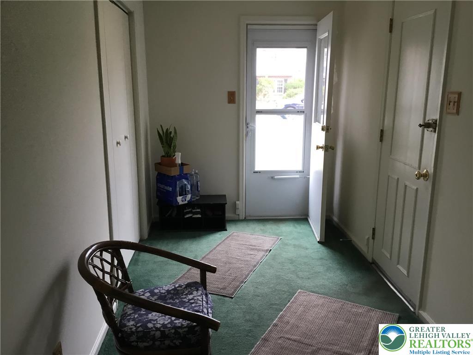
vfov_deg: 45.4
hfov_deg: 58.4
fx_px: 424
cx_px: 236
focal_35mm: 31
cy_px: 178
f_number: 2.4
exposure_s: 1/30
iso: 32
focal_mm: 3.3
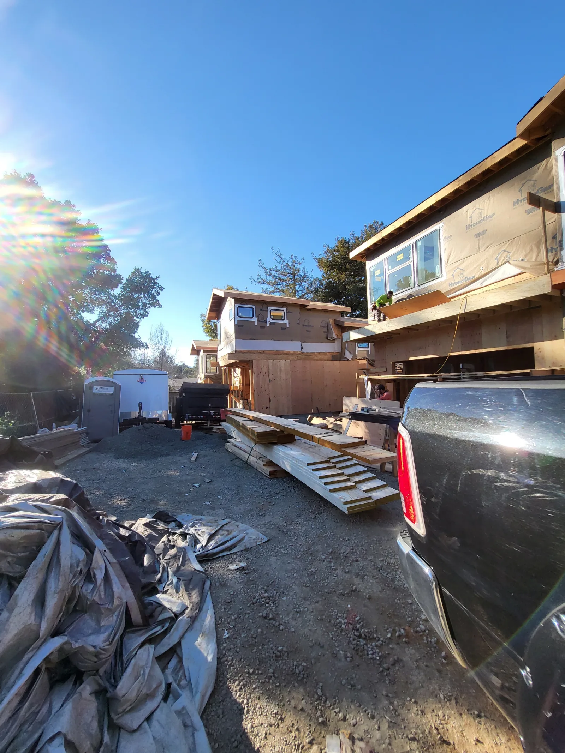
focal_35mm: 13
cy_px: 376
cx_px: 282
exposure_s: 1/593
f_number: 2.2
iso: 32
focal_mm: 1.74
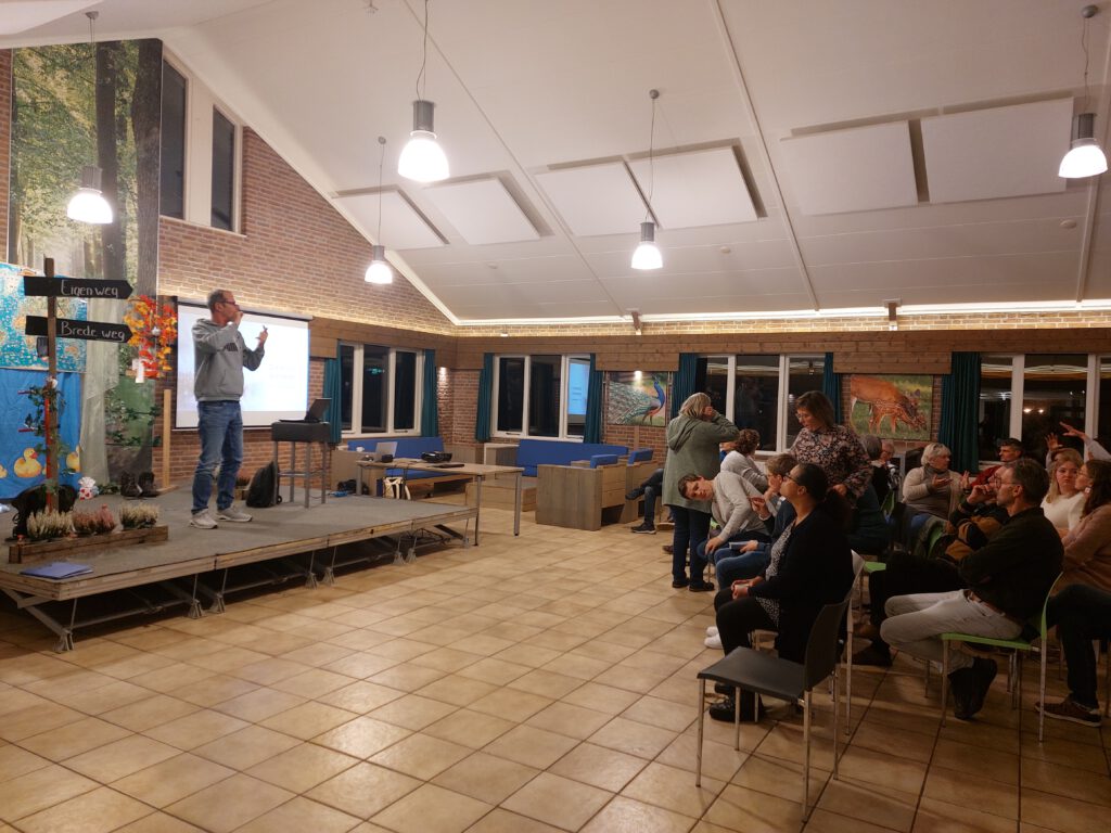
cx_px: 556
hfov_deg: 71.6
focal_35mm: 24
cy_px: 416
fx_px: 770
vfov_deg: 56.8
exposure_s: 1/50
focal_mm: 5.23
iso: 200
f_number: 1.8
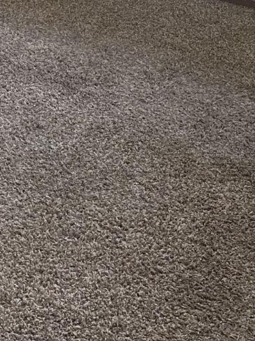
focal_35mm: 112
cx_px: 68
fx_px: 1101
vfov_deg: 15.2
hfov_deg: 13.2
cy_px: -276
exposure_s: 1/120
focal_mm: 6.86
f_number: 1.78
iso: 125
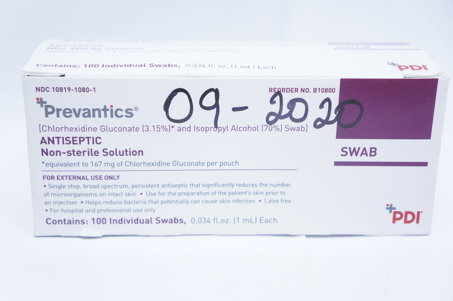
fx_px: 660
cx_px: 226
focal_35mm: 52
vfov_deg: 25.7
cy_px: 150
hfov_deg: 37.9
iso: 1600
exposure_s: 1/160
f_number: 4.5
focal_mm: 35
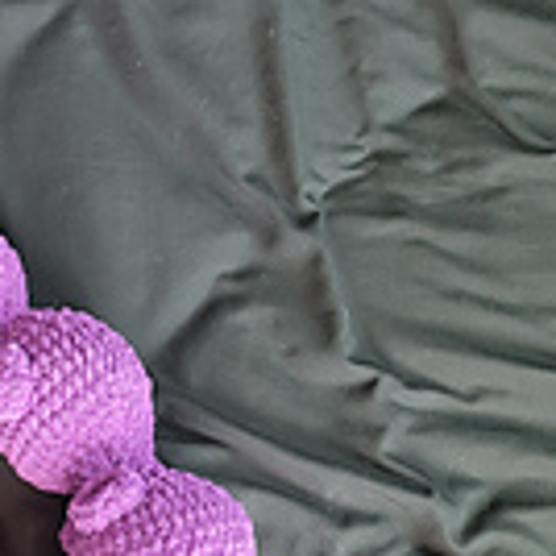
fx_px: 1563
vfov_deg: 19.1
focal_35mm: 86
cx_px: -237
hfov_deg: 18.3
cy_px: 666
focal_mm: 5.4
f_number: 1.8
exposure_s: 1/40
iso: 500
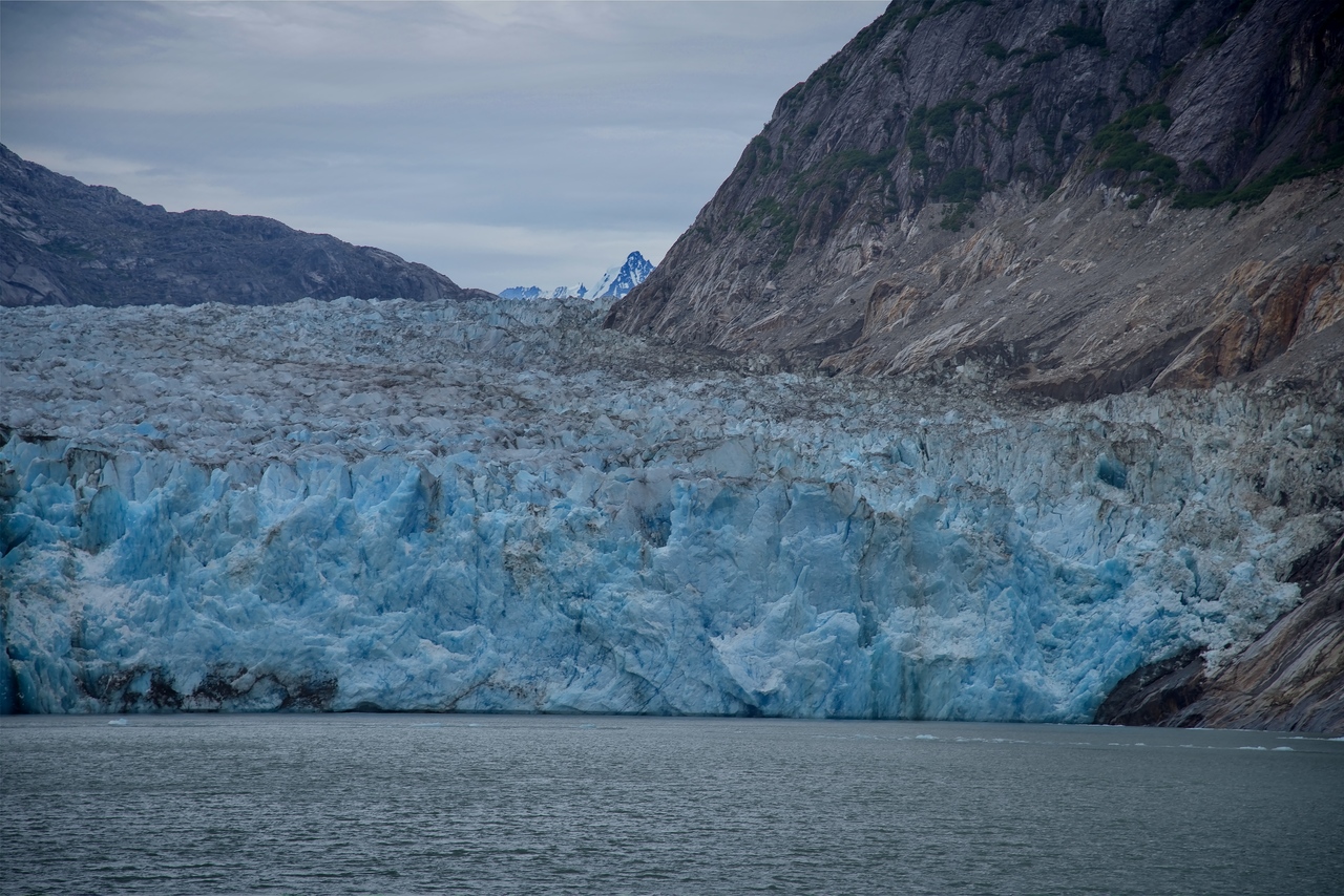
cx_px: 672
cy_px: 448
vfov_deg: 11.4
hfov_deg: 17.1
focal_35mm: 120
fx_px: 4481
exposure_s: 1/250
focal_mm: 120
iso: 100
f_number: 6.3
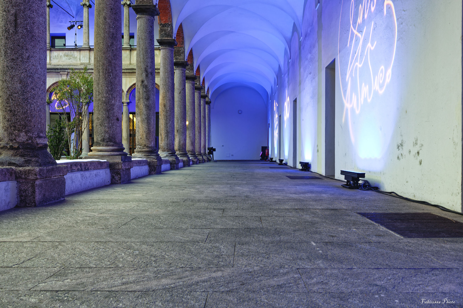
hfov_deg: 58.7
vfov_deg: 41.1
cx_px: 232
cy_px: 154
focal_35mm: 32
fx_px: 411
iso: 100
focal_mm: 32
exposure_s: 1/4
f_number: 10
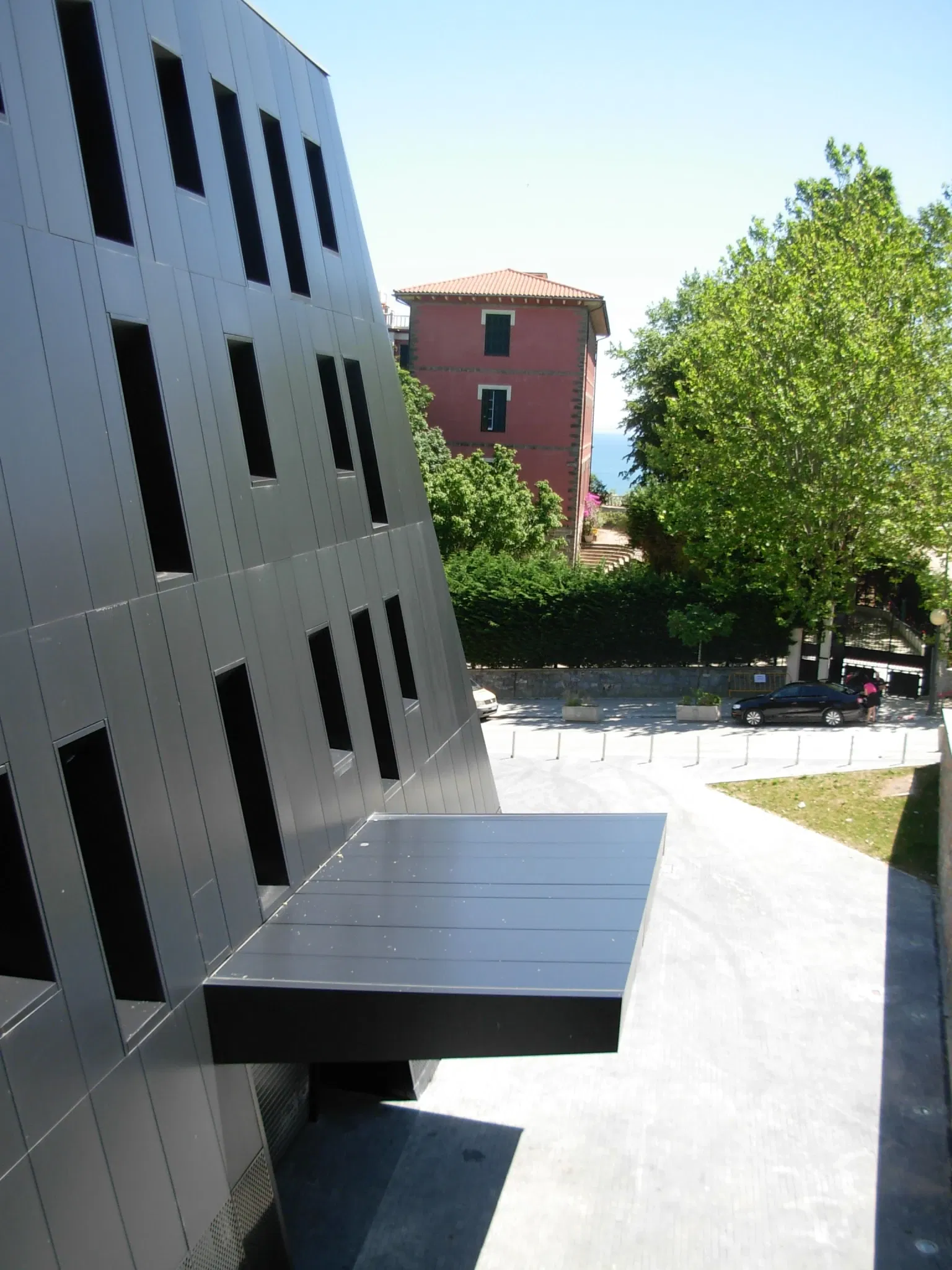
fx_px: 1393
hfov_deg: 37.7
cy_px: 635
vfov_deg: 49.0
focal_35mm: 38
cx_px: 476
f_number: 2.9
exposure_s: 1/443
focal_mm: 6.3
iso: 79
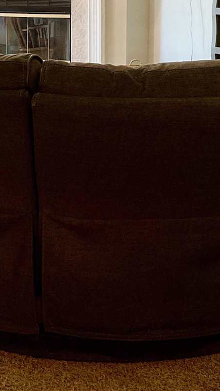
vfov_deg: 25.0
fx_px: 850
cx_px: 93
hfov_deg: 14.7
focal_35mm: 82
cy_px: 31
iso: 100
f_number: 1.8
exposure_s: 1/60
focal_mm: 3
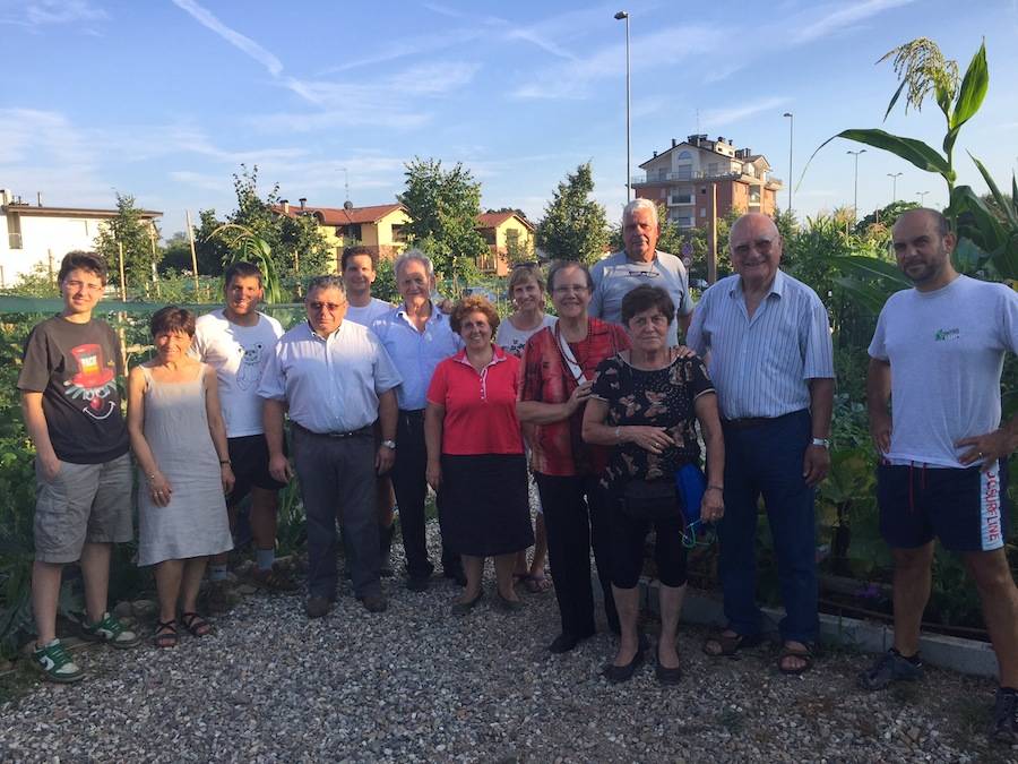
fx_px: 853
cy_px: 382
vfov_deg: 48.2
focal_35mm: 29
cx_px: 509
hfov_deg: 61.7
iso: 32
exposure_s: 1/775
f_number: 2.2
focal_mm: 4.15
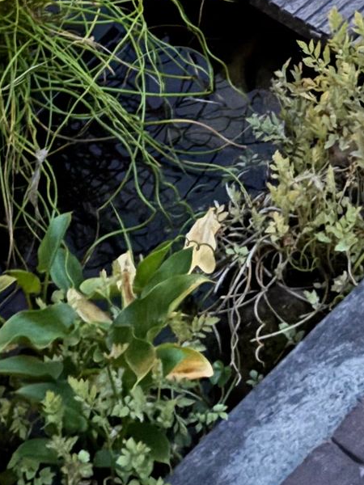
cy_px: -103
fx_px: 1556
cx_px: 290
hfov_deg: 13.3
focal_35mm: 111
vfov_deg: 16.9
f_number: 1.6
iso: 2000
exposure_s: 1/2
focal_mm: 5.96
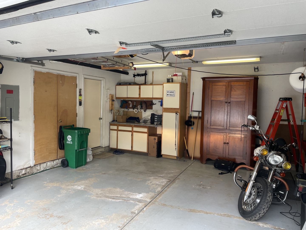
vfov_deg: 53.1
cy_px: 115
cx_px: 153
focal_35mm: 26
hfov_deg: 67.3
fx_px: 230
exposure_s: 1/121
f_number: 1.6
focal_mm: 4.2
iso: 50
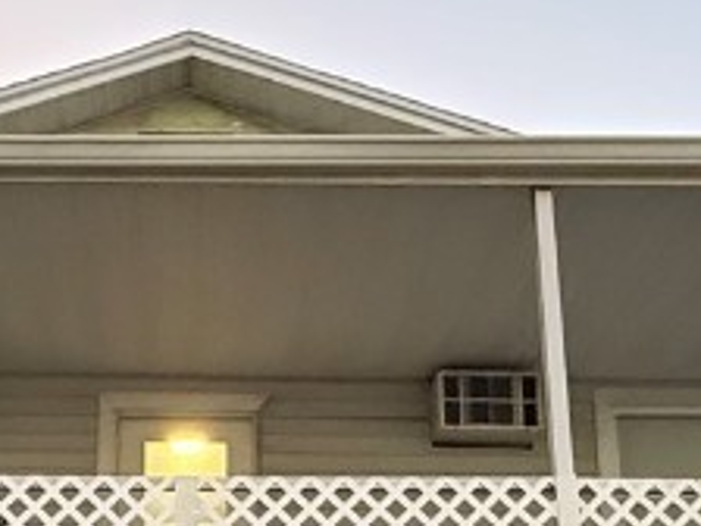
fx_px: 1296
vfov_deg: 21.6
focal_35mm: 64
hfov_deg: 29.8
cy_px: 592
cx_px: 188
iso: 1250
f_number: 2.2
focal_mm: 2.22
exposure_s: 1/60
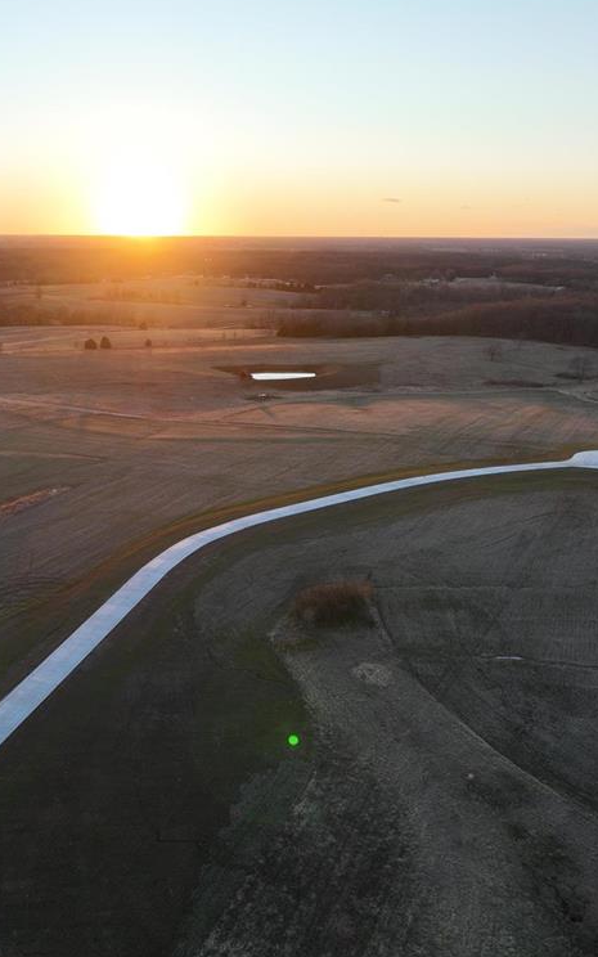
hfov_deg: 36.0
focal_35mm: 35
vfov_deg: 55.3
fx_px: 913
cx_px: 213
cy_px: 473
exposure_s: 1/640
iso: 300
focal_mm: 12.29
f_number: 2.8
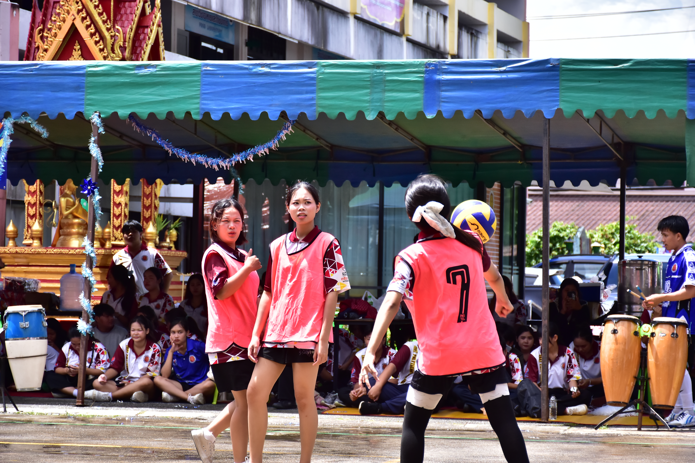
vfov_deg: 10.8
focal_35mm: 128
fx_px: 2461
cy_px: 232
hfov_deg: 16.1
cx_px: 348
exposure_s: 1/1250
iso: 400
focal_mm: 85
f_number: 5.3
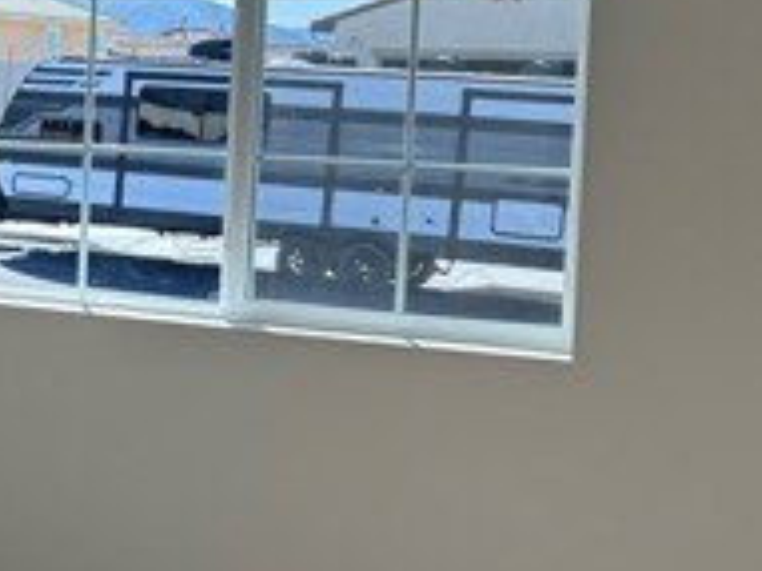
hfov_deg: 20.3
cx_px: -267
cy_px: 196
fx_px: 1914
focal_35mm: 87
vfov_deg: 16.9
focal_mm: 5.96
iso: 64
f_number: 1.6
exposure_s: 1/612
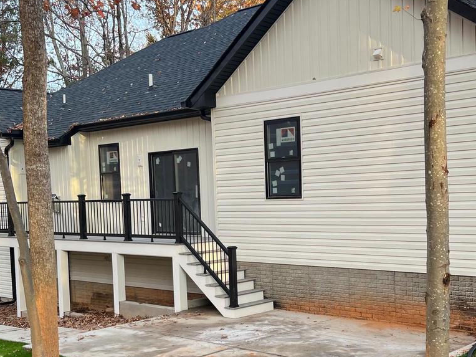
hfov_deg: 38.8
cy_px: 238
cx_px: 271
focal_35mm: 49
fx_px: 674
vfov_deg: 29.5
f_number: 1.5
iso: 32
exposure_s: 1/134
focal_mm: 5.7
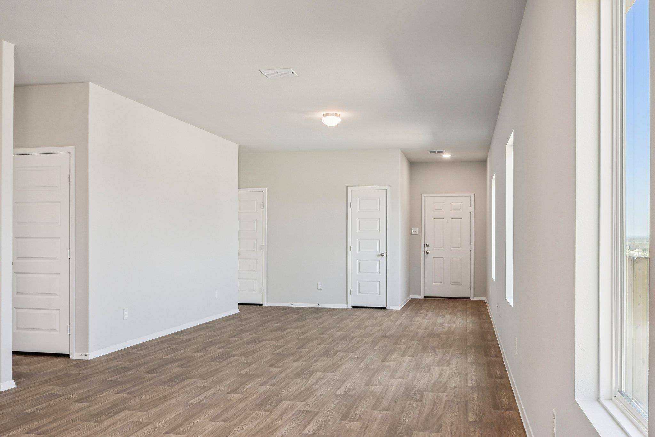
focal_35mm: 33
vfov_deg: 40.0
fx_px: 600
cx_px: 328
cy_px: 218
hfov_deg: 57.2
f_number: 8
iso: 400
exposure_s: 1/30
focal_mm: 22
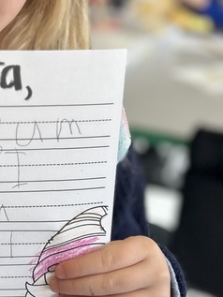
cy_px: 138
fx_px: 721
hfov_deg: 17.1
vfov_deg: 23.3
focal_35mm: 84
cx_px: -17
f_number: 1.5
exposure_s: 1/155
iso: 40
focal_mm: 5.7
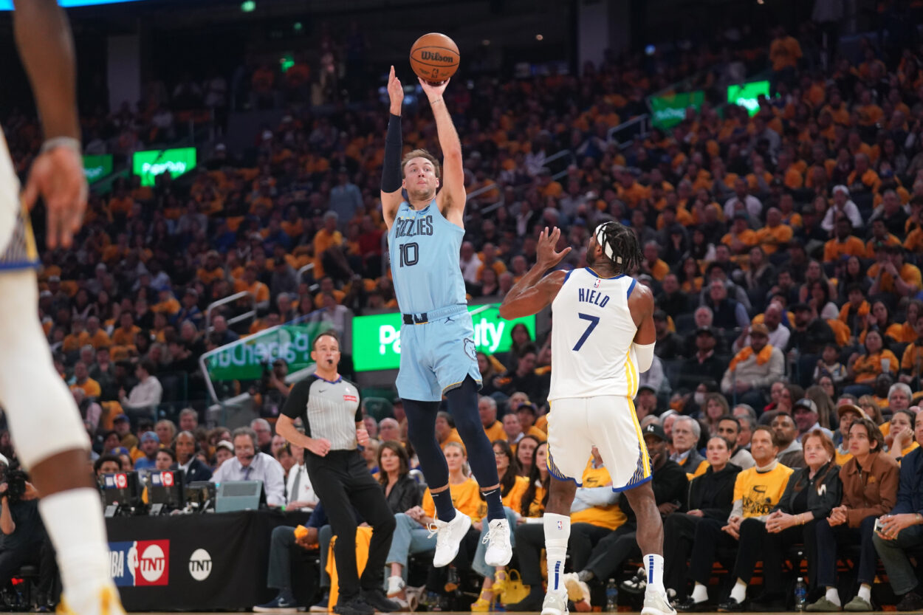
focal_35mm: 106
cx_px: 462
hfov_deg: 19.3
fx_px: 2717
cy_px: 308
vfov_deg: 12.9
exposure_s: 1/2000
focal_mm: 106
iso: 3200
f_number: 2.8
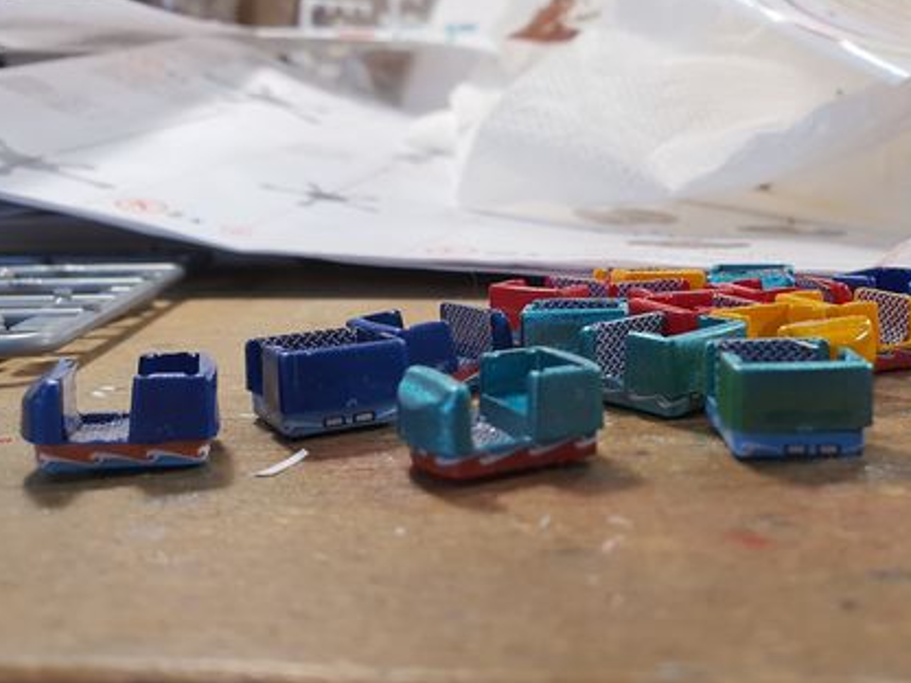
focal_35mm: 40
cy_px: 339
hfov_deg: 45.1
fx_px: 1053
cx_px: 690
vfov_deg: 36.0
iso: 80
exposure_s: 1/100
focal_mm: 4.3
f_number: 2.4
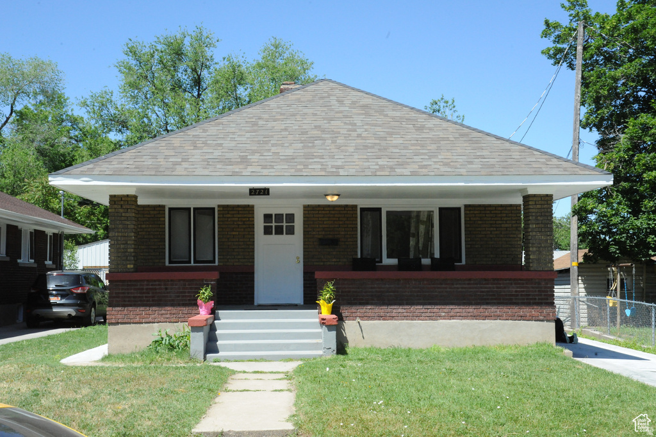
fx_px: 874
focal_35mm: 48
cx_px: 328
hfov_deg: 41.1
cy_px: 218
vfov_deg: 28.0
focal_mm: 48
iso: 4000
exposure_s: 1/1250
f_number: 18
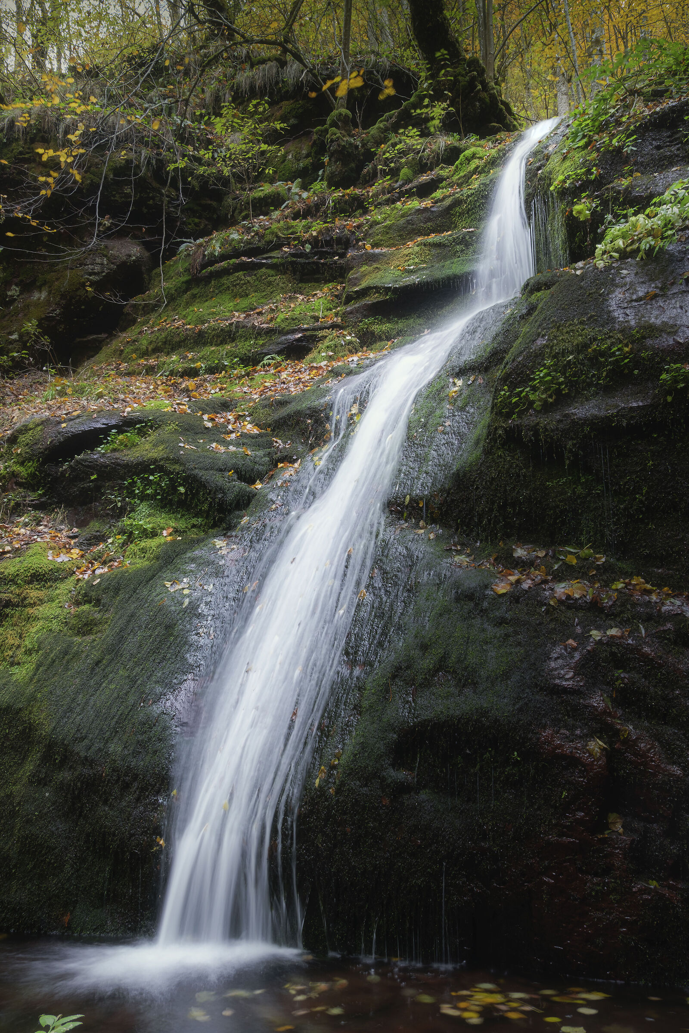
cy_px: 516
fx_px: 832
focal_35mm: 29
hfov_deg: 45.0
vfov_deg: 63.7
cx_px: 344
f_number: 8
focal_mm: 19.2
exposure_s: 1
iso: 160
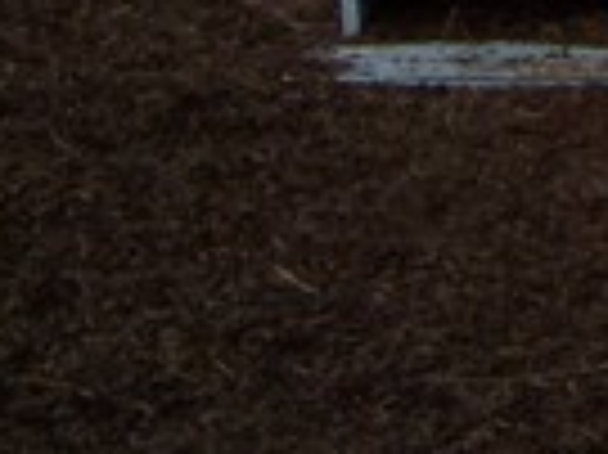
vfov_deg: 10.2
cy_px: -611
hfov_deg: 14.8
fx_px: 2246
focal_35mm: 128
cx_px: 784
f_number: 3.4
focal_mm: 5.6
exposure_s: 1/750
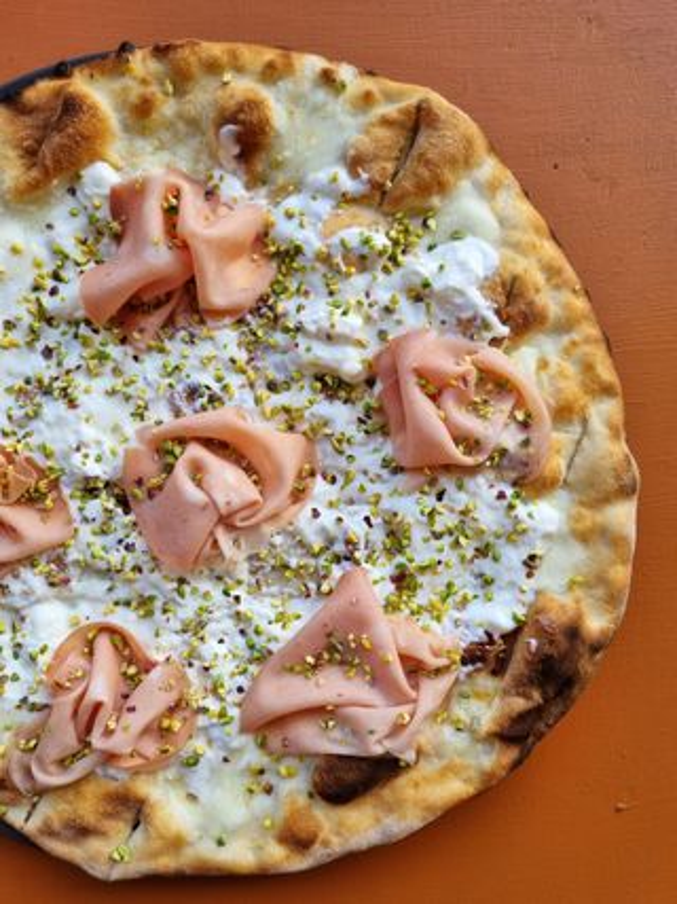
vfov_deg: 67.3
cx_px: 338
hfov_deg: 53.0
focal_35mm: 26
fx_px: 678
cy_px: 452
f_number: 1.8
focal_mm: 5.4
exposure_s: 1/100
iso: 50
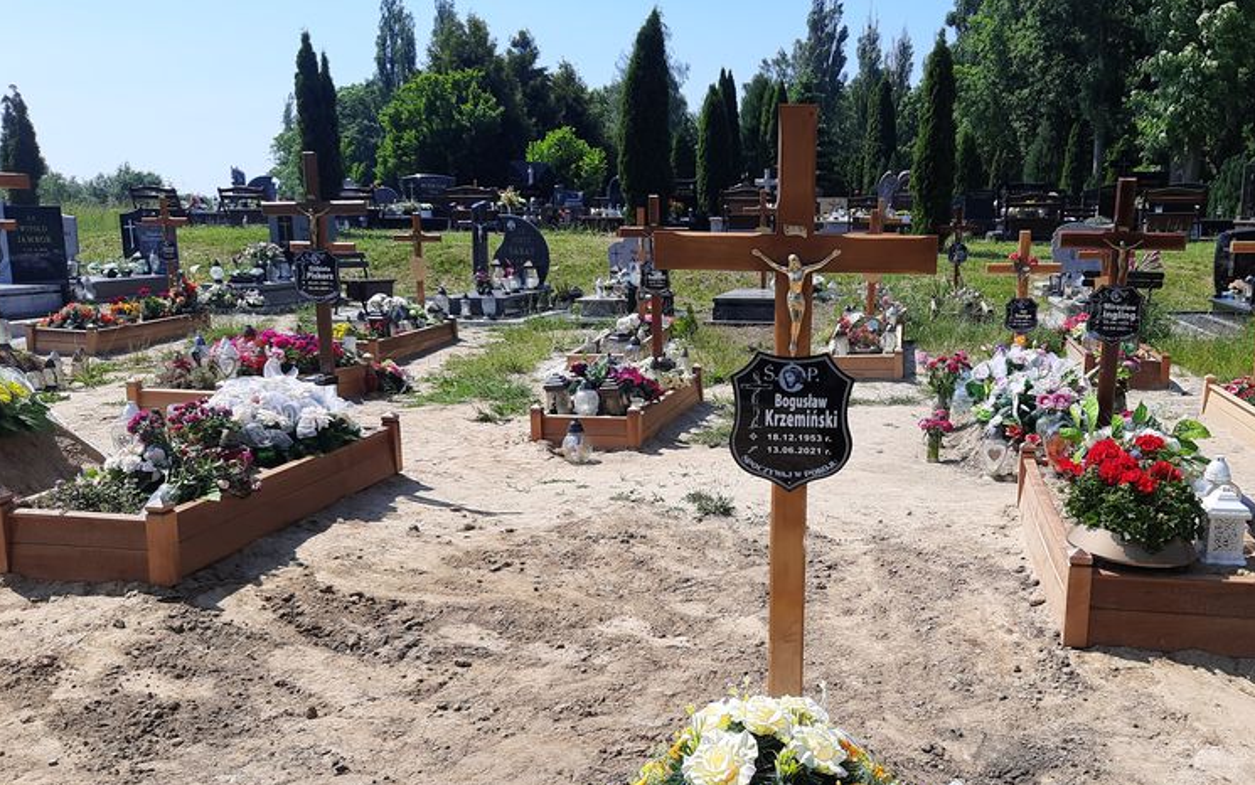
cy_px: 434
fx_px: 1095
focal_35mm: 32
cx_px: 751
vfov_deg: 39.4
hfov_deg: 59.2
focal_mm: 4.6
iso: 20
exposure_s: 1/898
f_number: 2
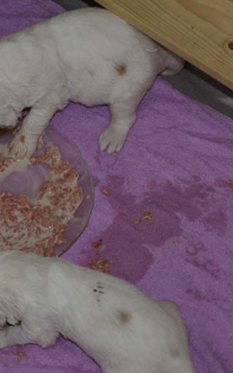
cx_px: 7
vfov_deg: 18.1
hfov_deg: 11.3
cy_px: 187
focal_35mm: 115
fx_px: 1168
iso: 400
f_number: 5.6
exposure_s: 1/80
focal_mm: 50
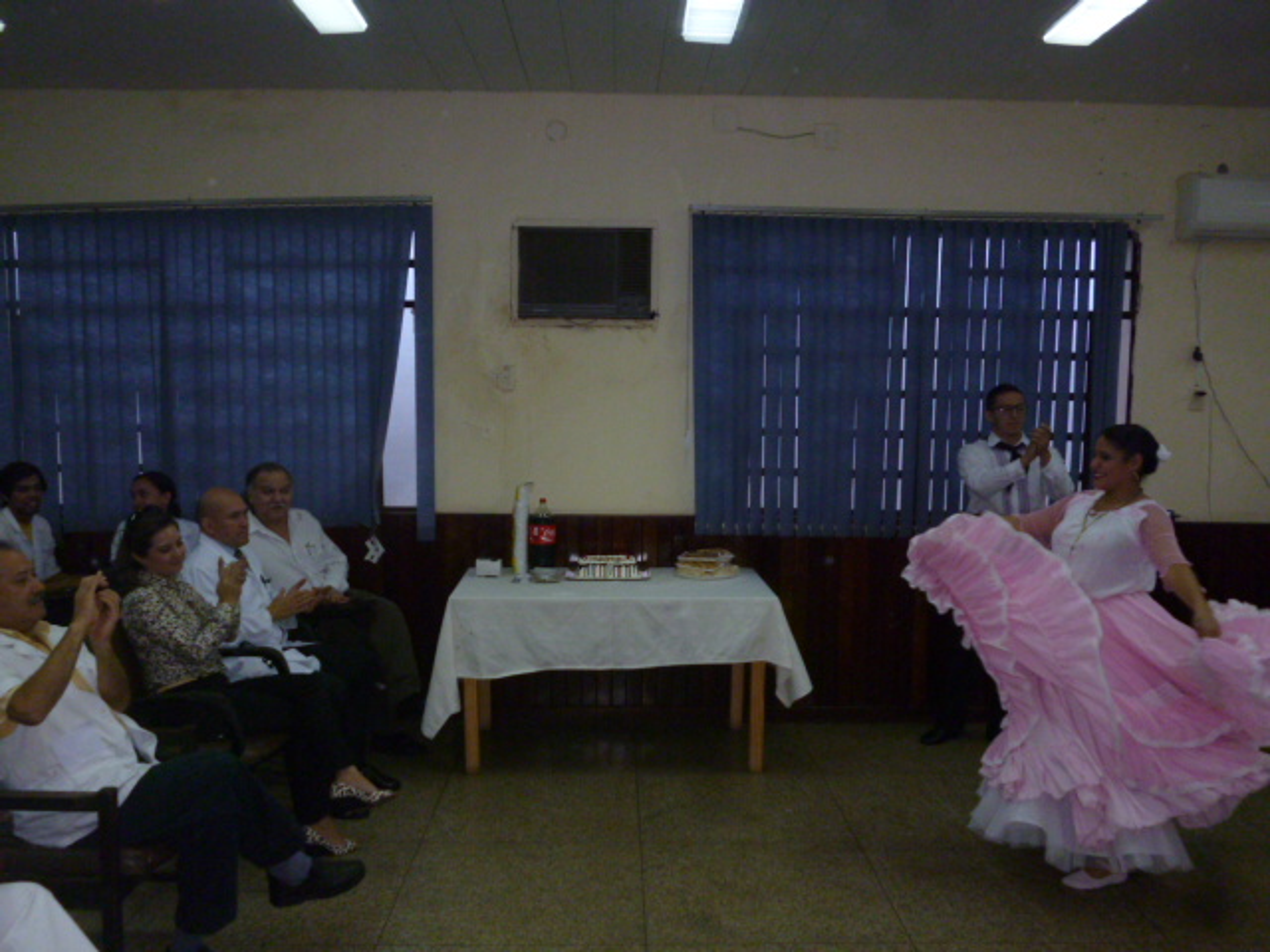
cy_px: 476
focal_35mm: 32
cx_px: 635
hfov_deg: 56.8
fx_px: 1174
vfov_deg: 44.2
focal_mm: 5.7
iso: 400
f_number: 3.3
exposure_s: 1/125
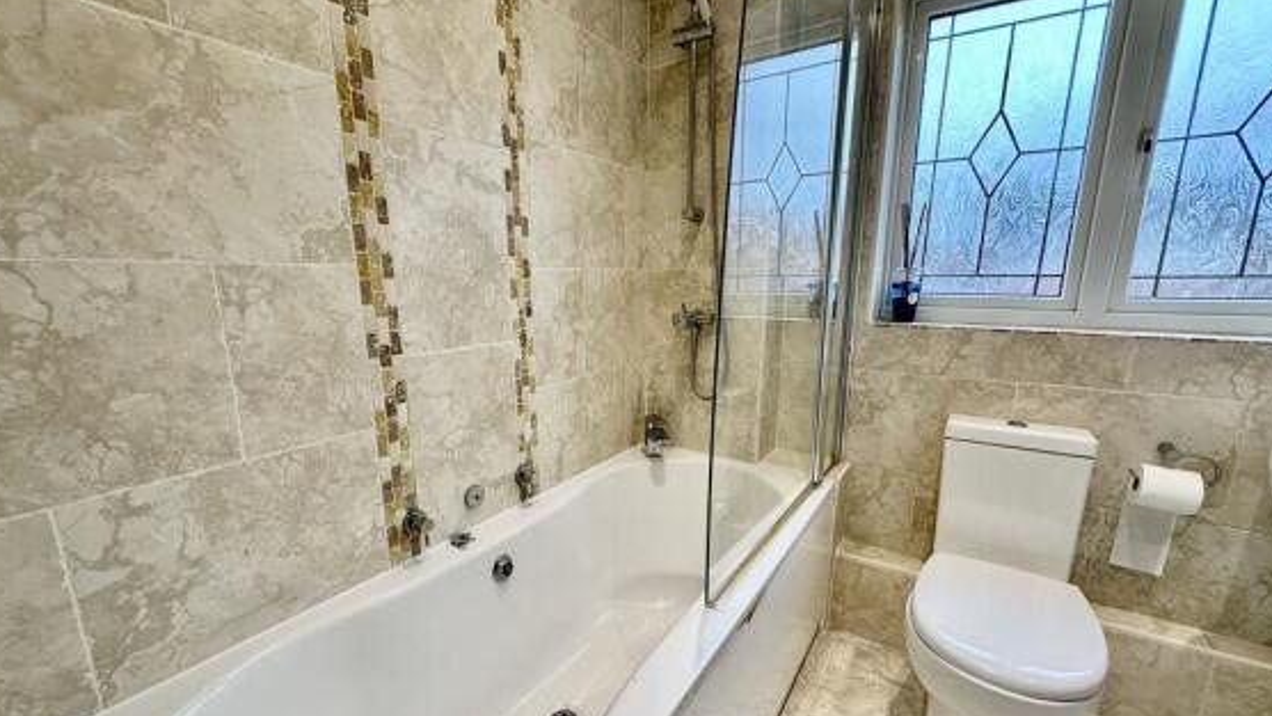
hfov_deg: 99.4
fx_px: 540
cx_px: 635
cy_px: 401
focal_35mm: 16
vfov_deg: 66.9
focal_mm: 2.22
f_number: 2.2
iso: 100
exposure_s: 1/100
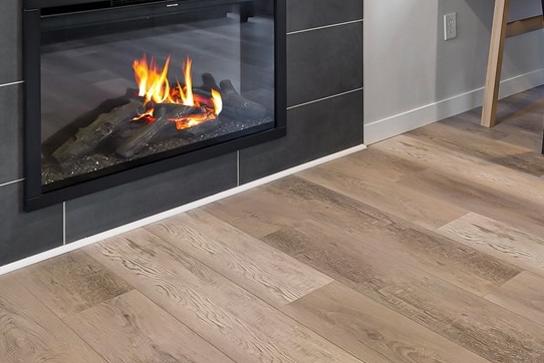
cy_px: -118
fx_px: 756
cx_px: 525
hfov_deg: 36.2
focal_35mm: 50
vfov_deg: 23.6
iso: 100
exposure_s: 3.2
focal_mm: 16
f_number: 8
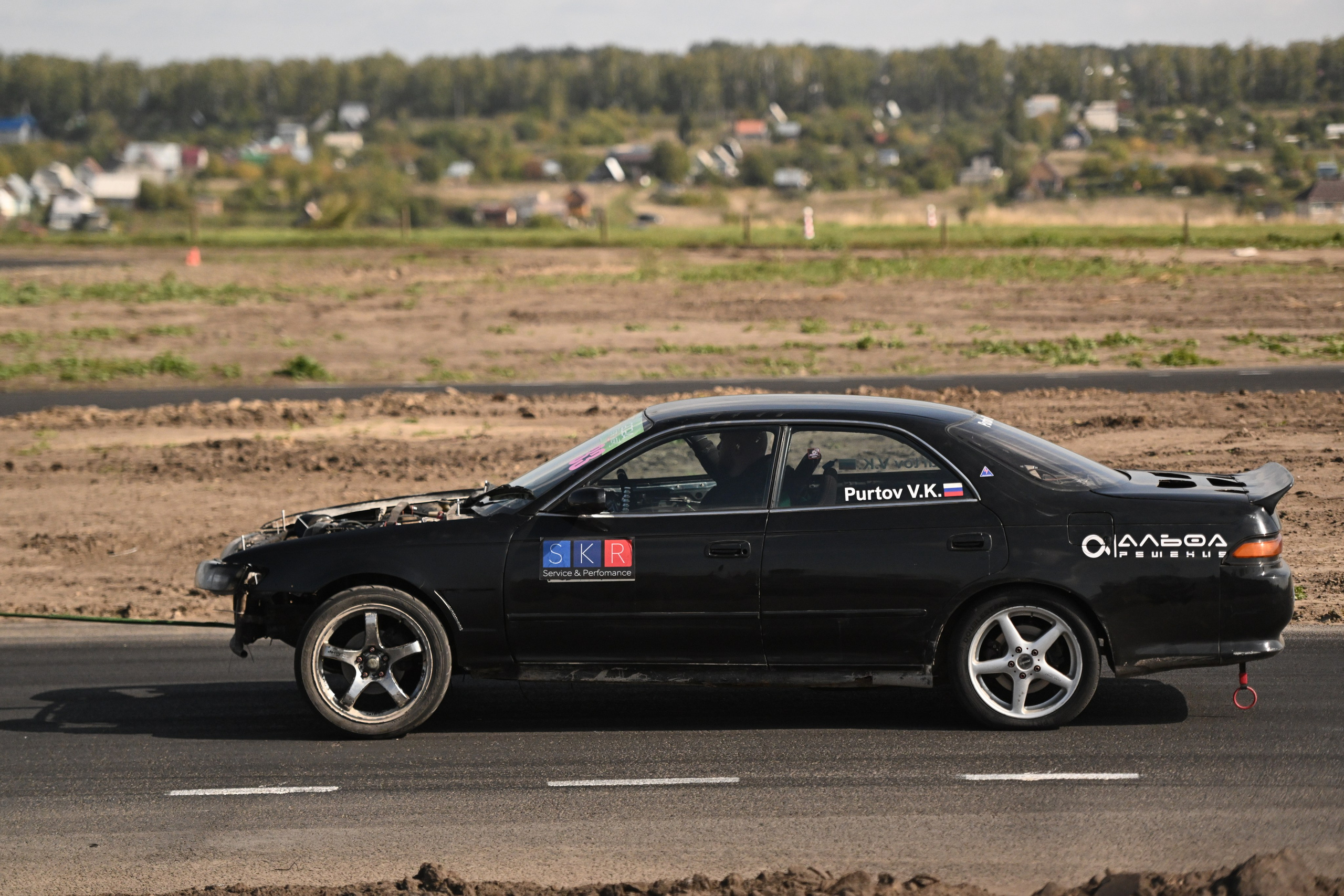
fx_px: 4667
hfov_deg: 16.4
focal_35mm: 125
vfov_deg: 11.0
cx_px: 672
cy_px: 448
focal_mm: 125
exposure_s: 1/32000
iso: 2200
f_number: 2.8
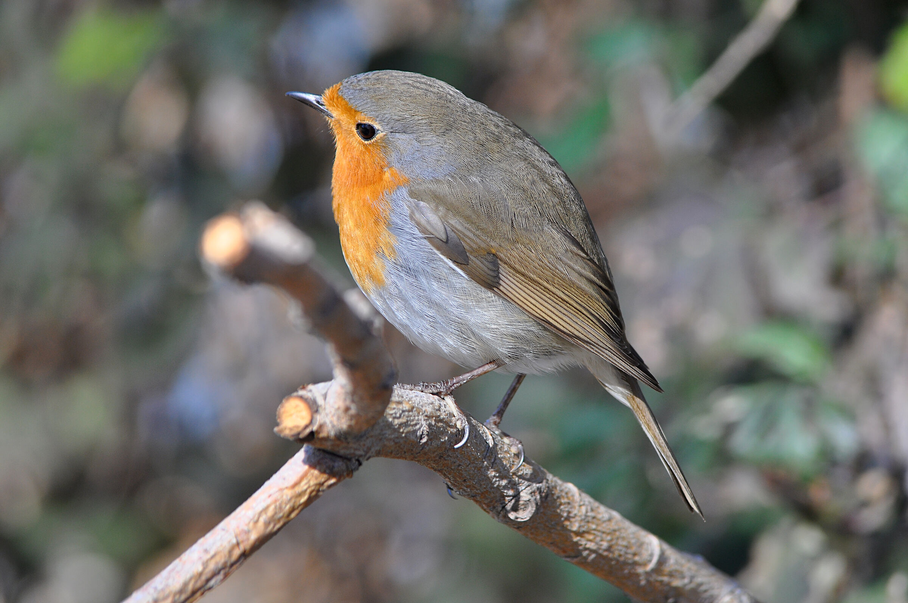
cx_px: 454
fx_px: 7557
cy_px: 302
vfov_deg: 4.6
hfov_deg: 6.9
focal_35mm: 300
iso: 400
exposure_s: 1/160
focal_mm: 200
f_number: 9
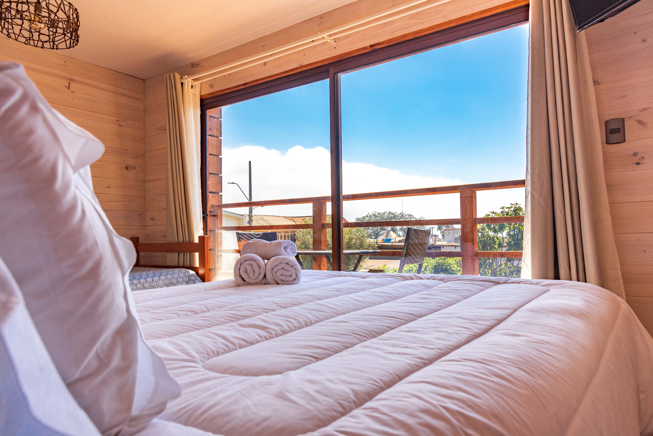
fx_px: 435
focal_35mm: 24
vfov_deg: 53.2
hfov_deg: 73.7
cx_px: 326
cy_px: 218
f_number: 9
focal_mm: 24
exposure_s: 1/320
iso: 200
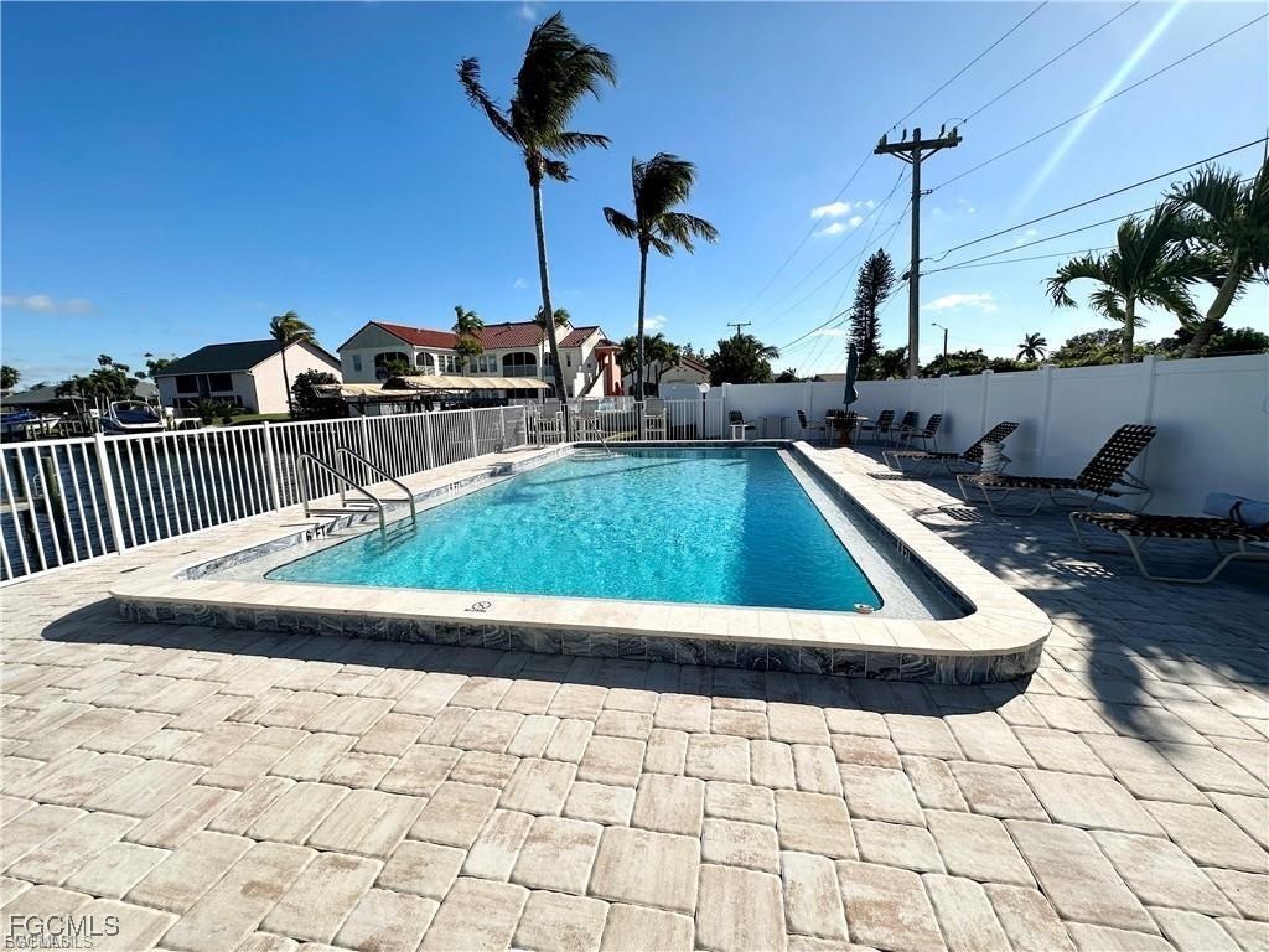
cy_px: 476
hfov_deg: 102.1
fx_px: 513
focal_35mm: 14
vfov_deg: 85.7
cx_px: 634
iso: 50
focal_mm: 2.22
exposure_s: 1/3509
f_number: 2.2
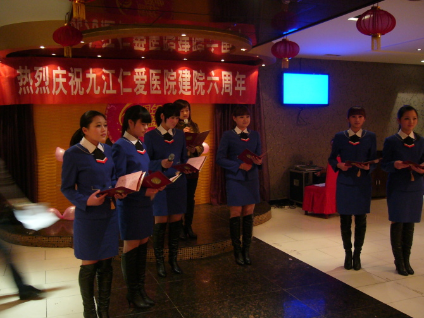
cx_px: 212
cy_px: 159
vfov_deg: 40.7
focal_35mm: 35
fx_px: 429
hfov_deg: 52.6
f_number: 2.8
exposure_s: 1/8
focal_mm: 5.8
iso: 200
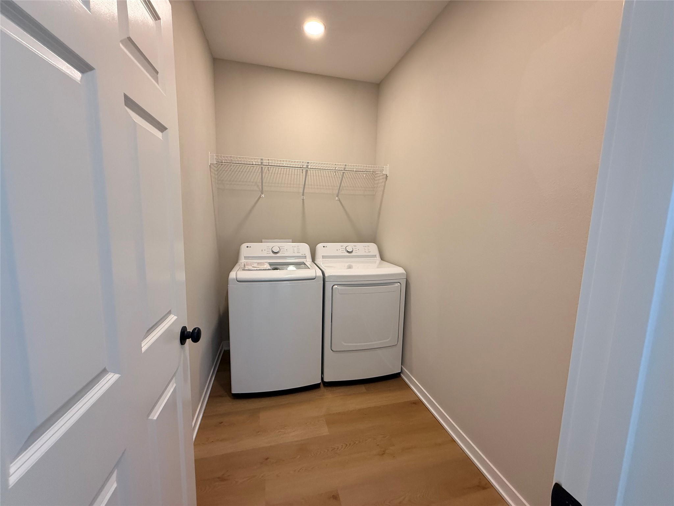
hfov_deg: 102.1
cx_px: 337
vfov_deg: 85.7
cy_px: 253
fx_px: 273
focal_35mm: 14
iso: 250
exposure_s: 1/120
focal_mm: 2.22
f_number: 2.2
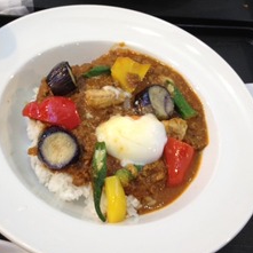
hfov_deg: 30.5
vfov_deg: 30.5
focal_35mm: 56
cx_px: 100
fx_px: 463
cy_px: 145
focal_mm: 4.28
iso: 64
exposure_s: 1/30
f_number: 2.4
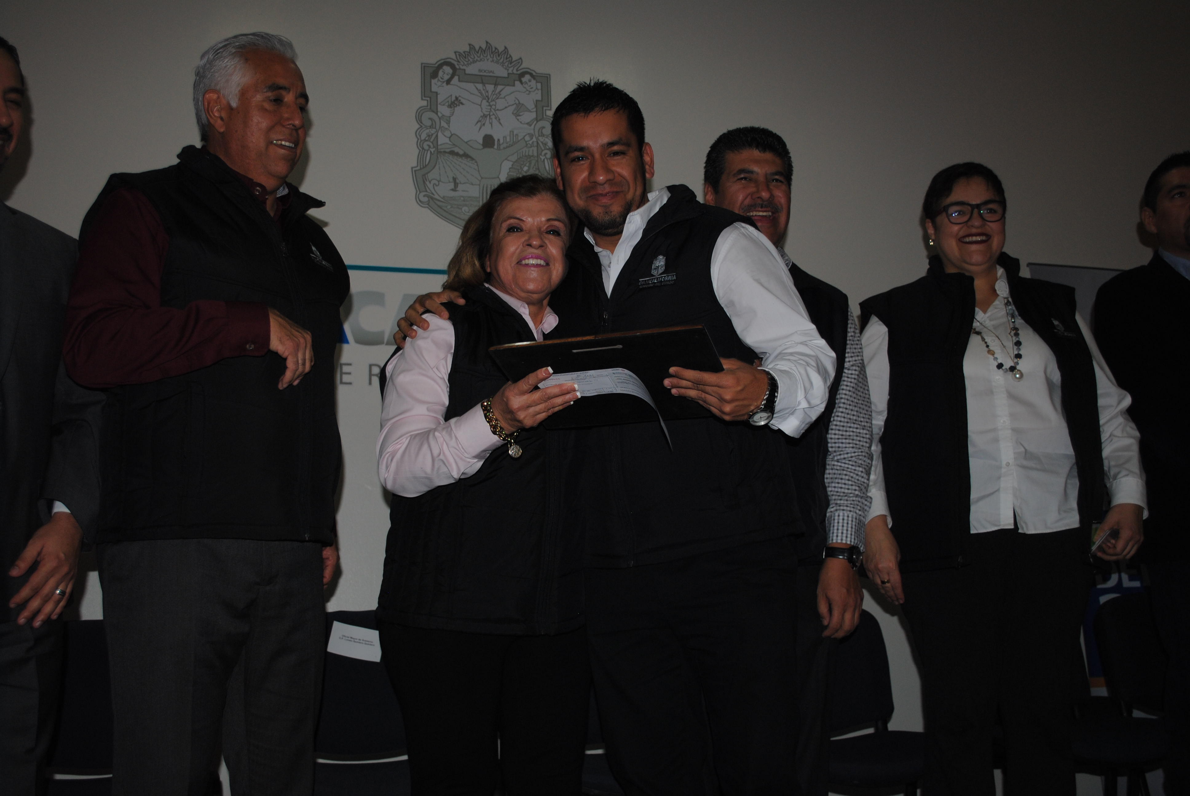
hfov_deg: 53.1
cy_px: 398
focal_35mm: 36
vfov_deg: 37.0
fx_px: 1191
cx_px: 595
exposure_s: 1/60
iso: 200
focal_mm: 24
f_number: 4
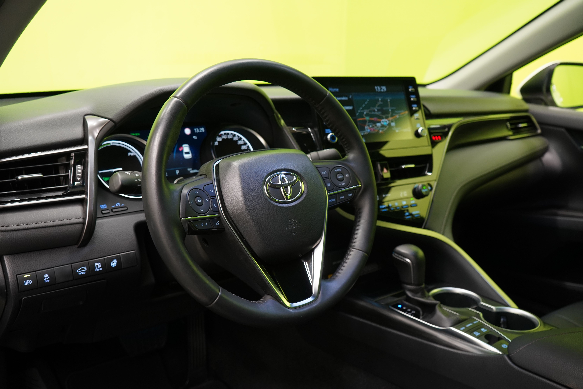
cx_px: 292
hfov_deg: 57.2
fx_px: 534
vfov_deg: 40.0
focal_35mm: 33
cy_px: 194
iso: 1250
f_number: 5.6
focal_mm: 33
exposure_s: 1/20
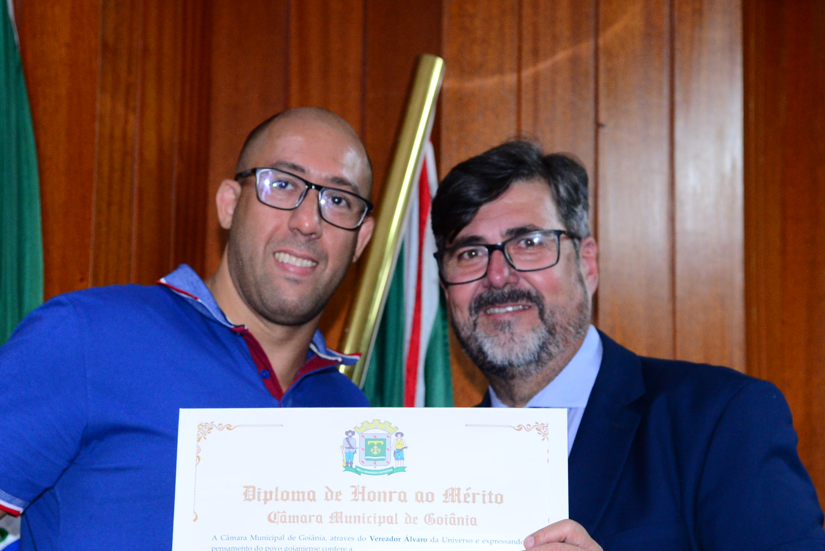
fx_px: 2384
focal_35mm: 104
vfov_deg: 13.1
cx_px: 393
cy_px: 408
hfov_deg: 19.6
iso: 2500
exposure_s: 1/125
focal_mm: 70
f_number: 4.5
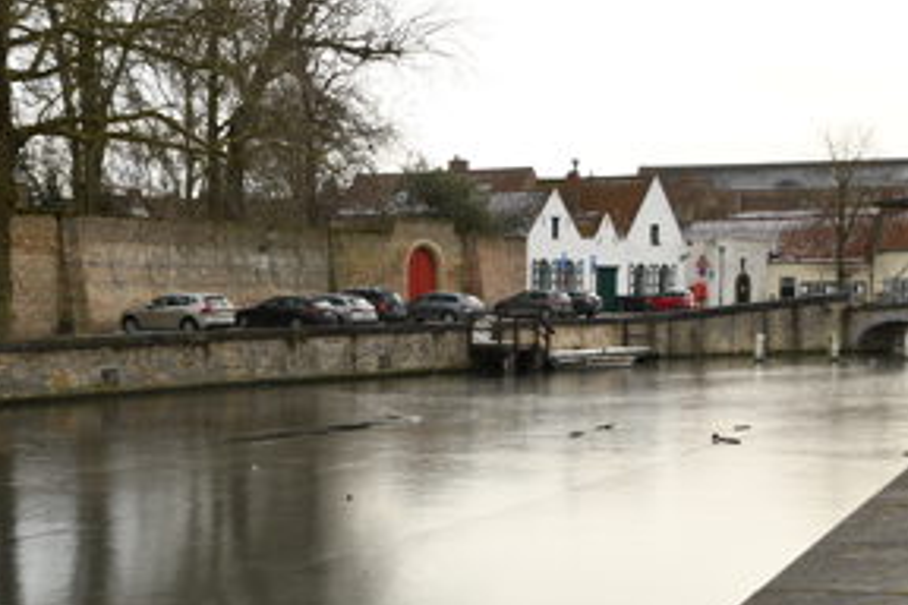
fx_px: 1614
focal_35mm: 64
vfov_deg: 21.2
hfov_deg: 31.4
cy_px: 386
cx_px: 454
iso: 100
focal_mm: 31
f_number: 5
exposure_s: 1/250
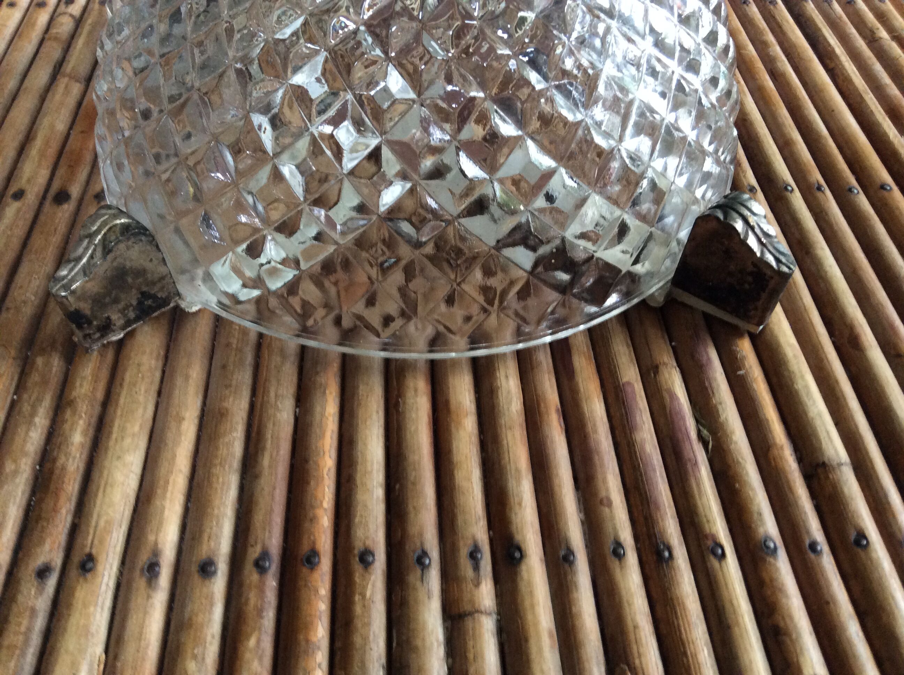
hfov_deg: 56.9
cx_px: 452
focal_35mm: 32
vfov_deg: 44.1
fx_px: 834
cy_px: 338
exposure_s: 1/25
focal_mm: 3.3
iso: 160
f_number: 2.4
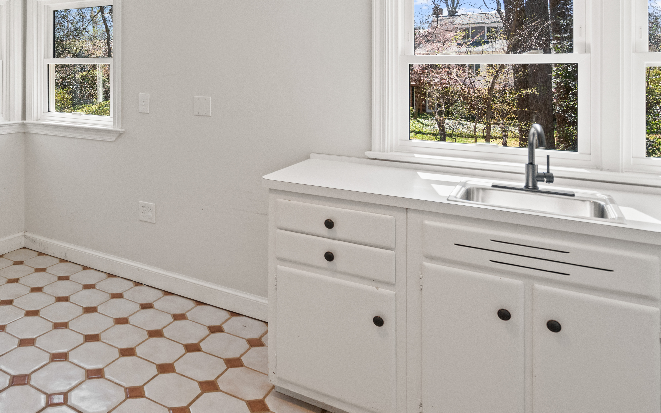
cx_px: 159
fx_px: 504
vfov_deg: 42.7
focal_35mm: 28
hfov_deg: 62.4
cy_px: 89
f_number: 5.6
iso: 800
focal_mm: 16
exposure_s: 1/80
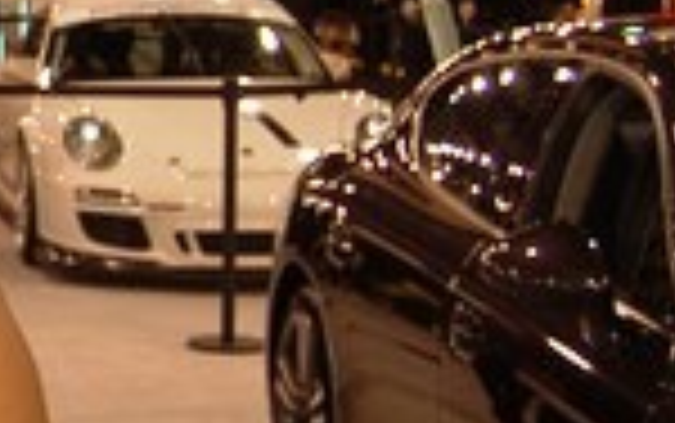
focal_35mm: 122
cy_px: 36
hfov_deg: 15.4
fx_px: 2246
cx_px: -428
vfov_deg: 10.7
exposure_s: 1/60
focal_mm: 24
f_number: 4
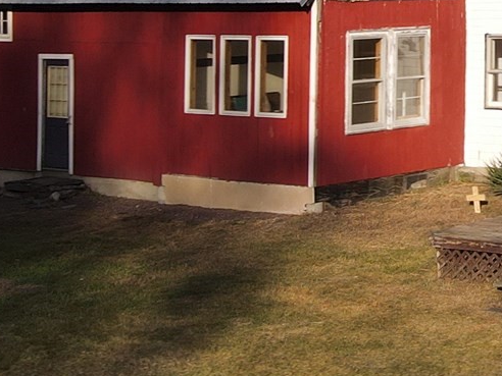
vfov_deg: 14.5
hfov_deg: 17.8
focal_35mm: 100
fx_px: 1450
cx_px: 721
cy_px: -35
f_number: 2.8
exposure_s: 1/640
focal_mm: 4.5
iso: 100
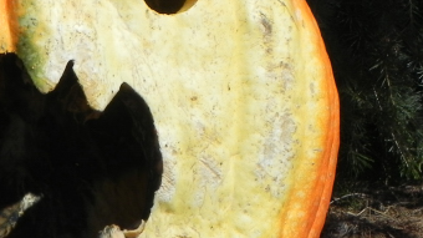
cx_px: 85
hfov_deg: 13.9
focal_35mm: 154
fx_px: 1727
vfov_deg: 7.9
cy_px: 107
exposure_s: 1/742
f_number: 8
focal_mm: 11.8
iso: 160
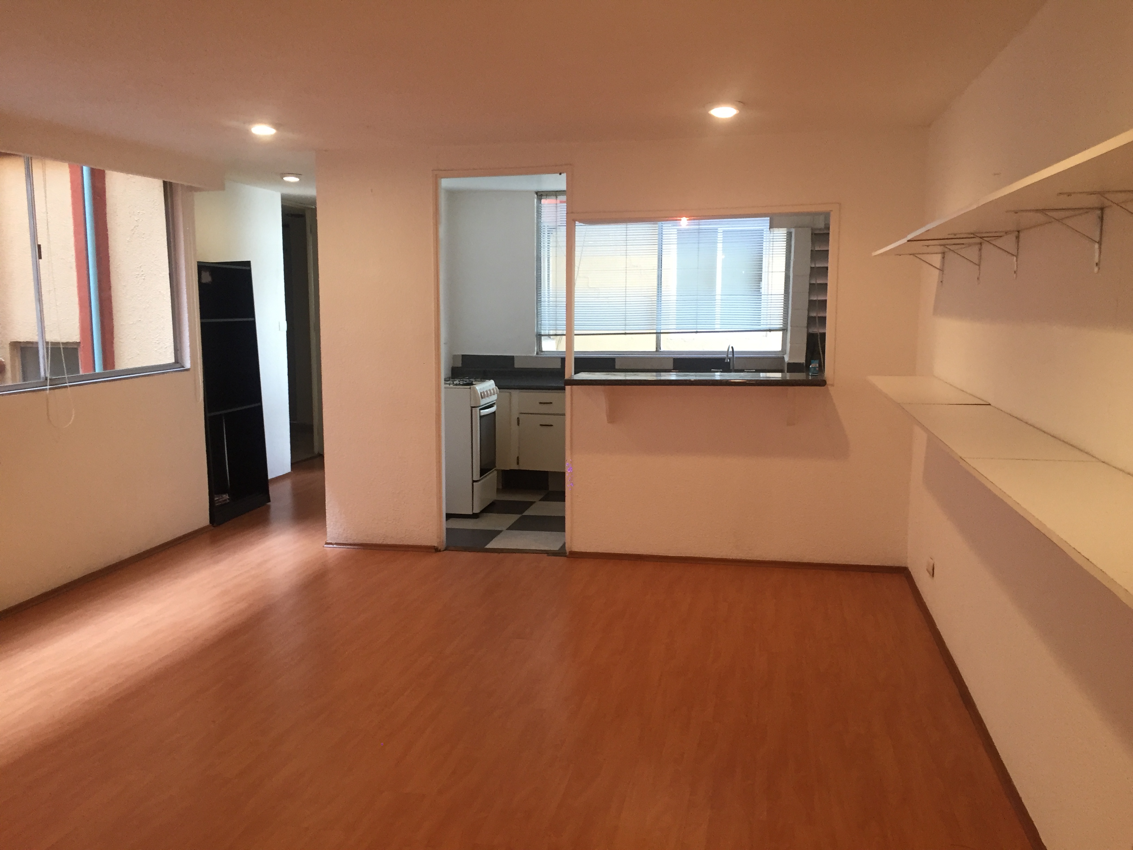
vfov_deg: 48.2
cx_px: 566
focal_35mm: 29
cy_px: 425
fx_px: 949
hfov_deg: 61.7
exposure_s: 1/30
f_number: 2.2
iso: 50
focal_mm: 4.15
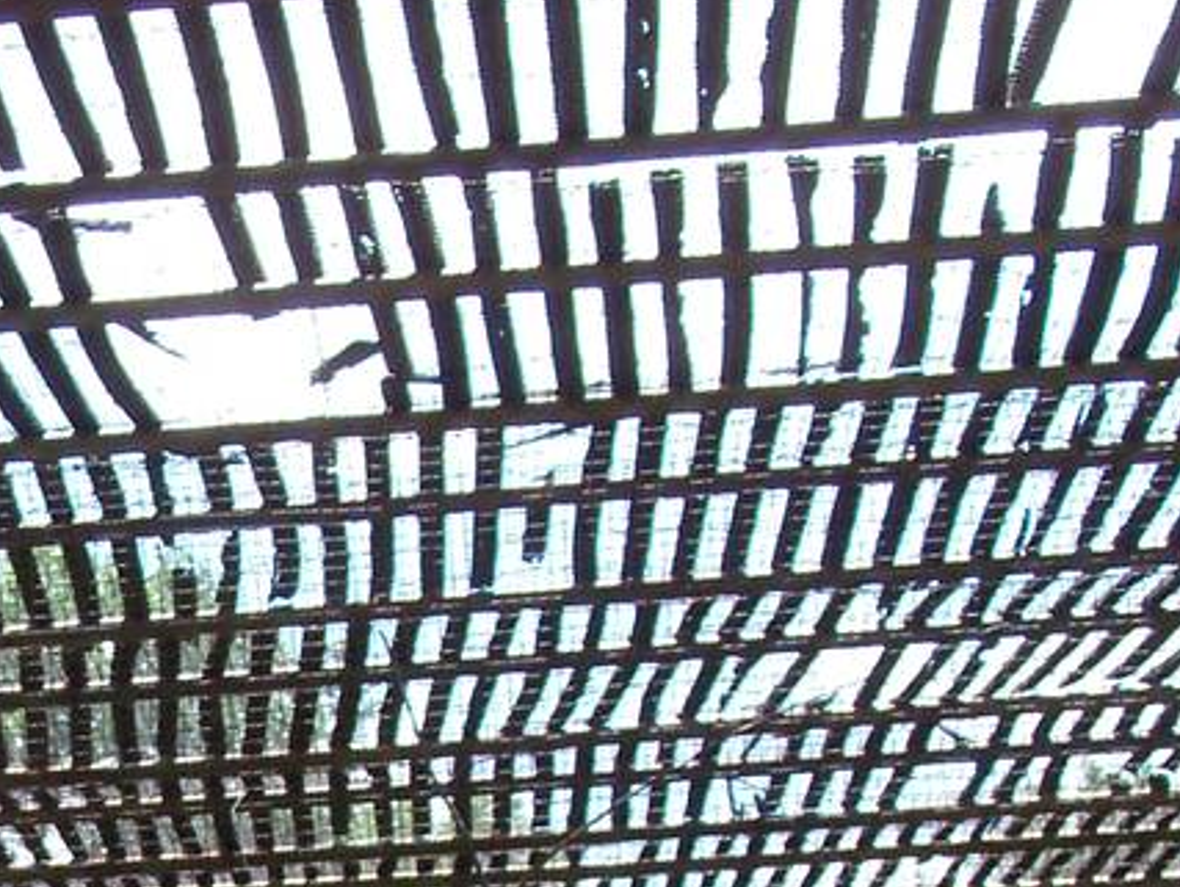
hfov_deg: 14.4
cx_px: -384
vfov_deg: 10.7
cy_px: 1503
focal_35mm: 131
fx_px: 4469
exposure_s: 1/250
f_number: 3
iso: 80
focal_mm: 6.3
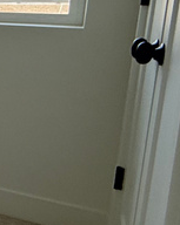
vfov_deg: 25.6
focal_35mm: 73
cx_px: -411
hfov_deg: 10.4
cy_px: 43
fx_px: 487
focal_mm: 2.22
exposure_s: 1/148
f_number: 2.2
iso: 64
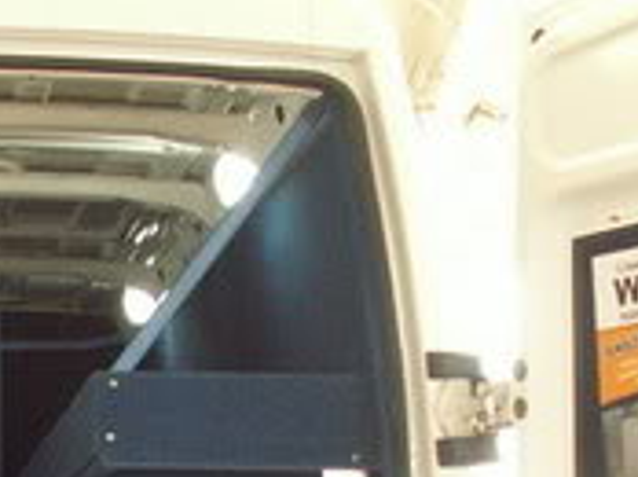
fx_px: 2374
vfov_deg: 11.0
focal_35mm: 129
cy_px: 730
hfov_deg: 14.8
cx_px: -147
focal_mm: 5.86
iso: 160
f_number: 2.8
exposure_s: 1/40
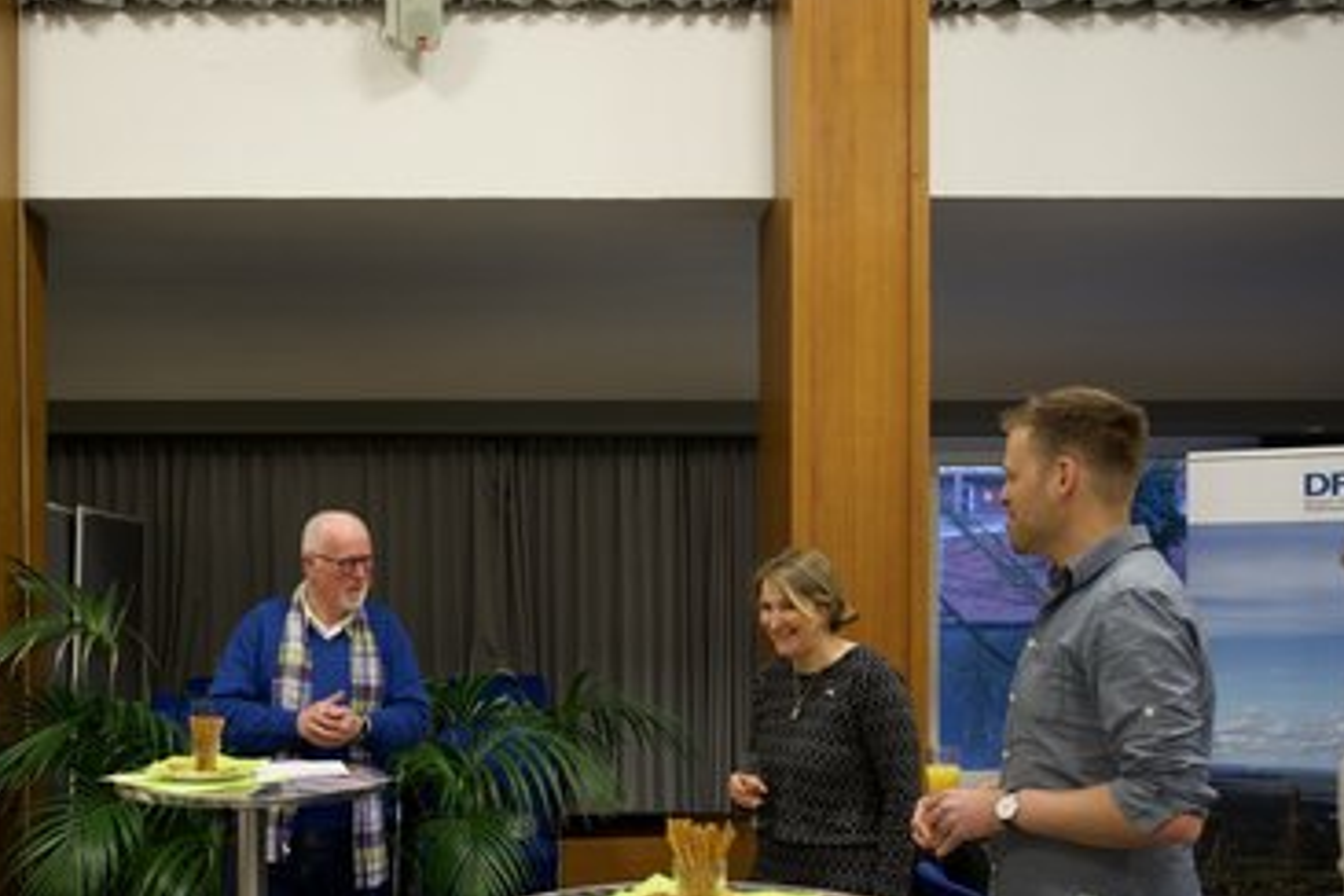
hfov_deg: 46.6
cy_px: 578
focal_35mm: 41
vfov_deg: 32.1
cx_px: 514
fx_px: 1546
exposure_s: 1/30
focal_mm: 30.3
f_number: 2.8
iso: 1000
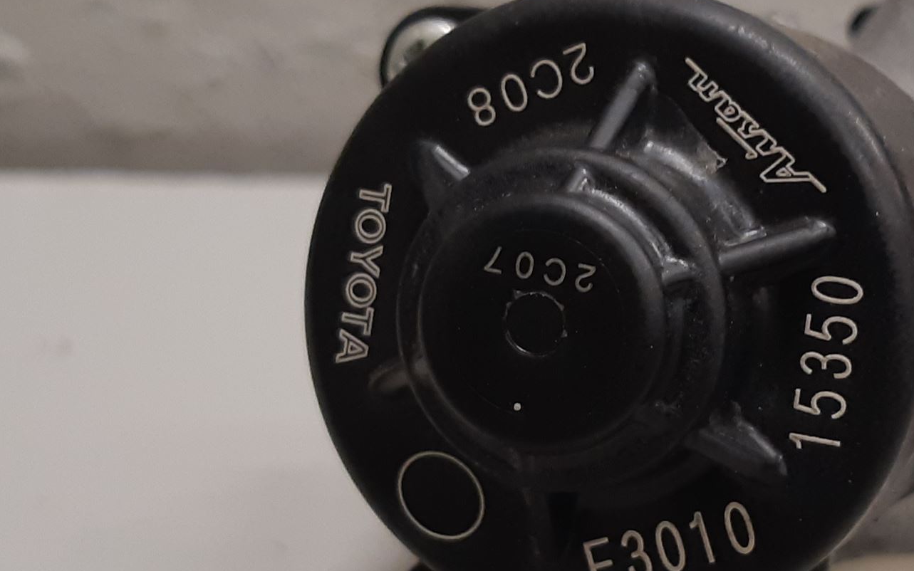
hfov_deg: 44.0
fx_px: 1096
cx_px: 672
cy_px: 345
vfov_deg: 29.1
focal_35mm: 44
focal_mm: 3.93
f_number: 1.7
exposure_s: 1/50
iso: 125
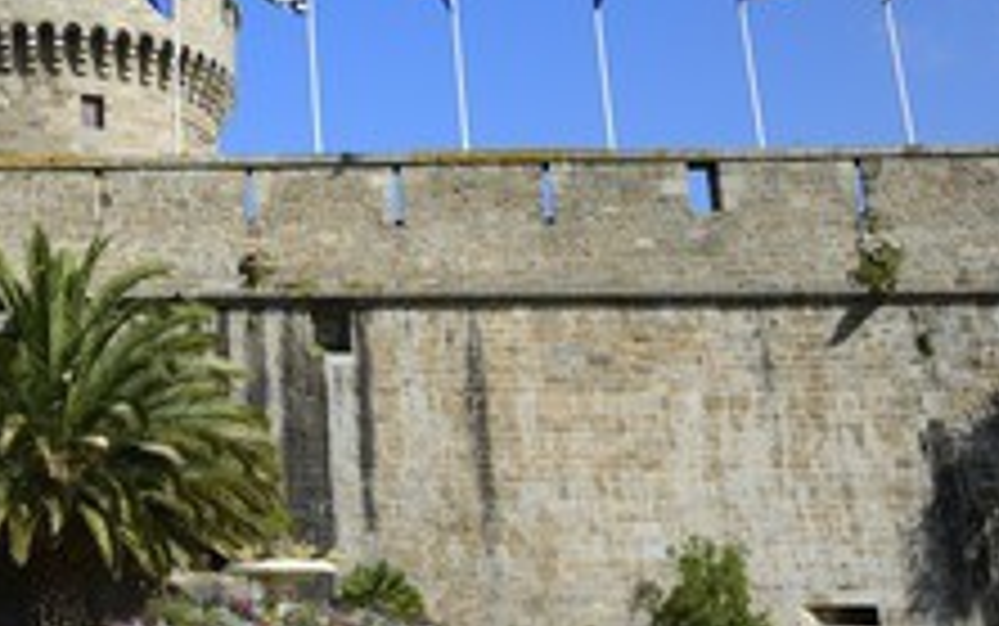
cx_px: 99
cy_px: 108
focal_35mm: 56
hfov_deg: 34.3
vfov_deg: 22.8
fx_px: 1525
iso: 200
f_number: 11
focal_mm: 29
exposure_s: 1/250
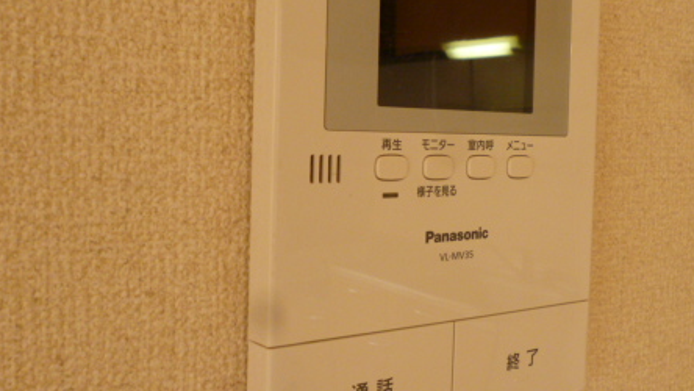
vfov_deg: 27.1
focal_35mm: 44
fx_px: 810
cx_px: 460
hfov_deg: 45.7
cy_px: 156
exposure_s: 1/60
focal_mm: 5
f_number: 3.1
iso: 250
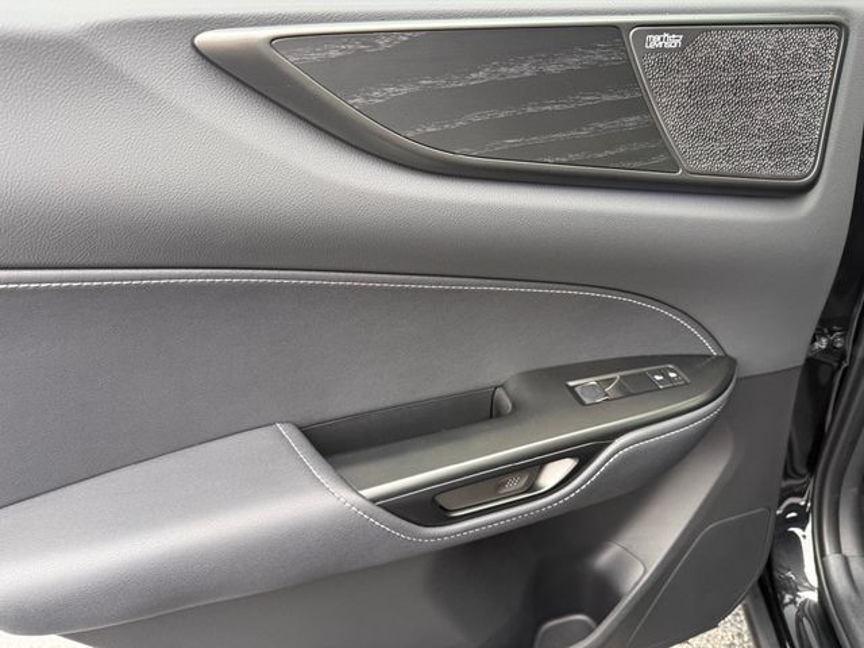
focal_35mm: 24
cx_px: 432
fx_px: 599
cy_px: 324
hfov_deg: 71.6
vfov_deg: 56.8
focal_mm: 6.76
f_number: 1.78
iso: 80
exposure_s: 1/121
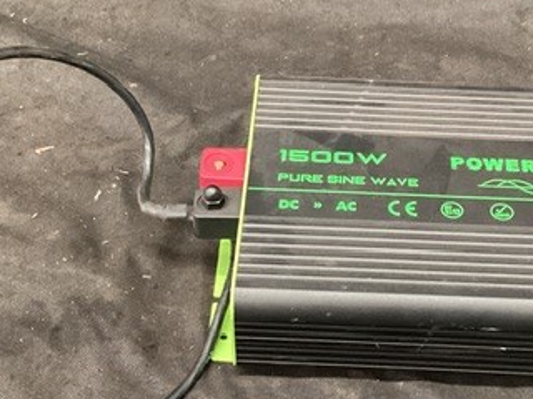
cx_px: 316
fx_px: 955
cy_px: 239
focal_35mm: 62
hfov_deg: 31.1
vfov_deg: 23.6
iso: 400
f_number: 2.4
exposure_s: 1/40
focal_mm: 3.3
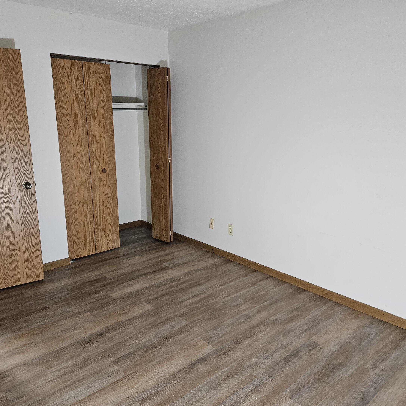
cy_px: 208
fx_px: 372
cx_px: 214
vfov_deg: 57.3
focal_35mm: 28
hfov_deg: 57.3
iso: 800
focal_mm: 5.4
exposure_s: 1/120
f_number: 1.8
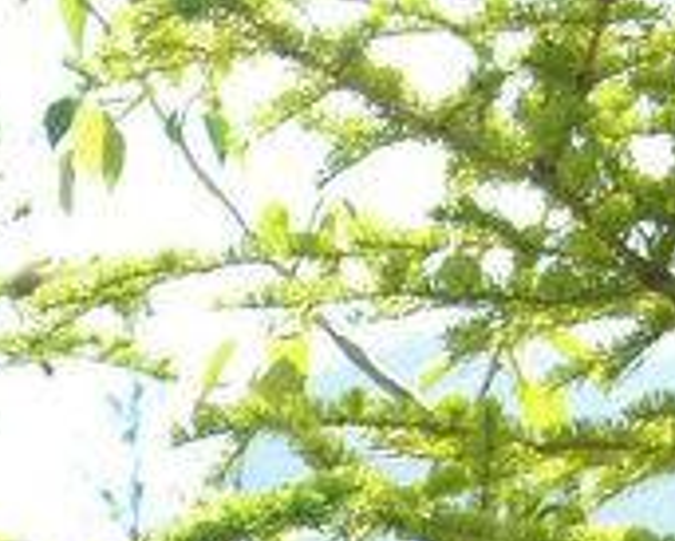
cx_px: -69
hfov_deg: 6.8
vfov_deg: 5.3
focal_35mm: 284
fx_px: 5677
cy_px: 1378
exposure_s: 1/87
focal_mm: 18
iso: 50
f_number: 4.7
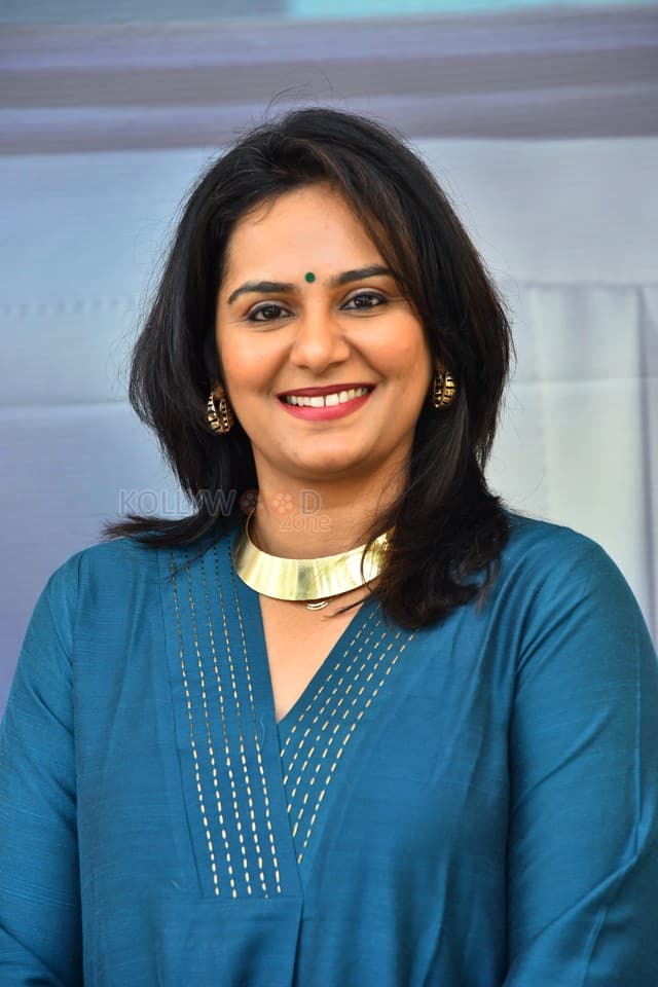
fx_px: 3290
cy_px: 494
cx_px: 329
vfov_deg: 17.1
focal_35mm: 120
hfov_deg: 11.4
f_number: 4.5
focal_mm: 120
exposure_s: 1/200
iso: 500
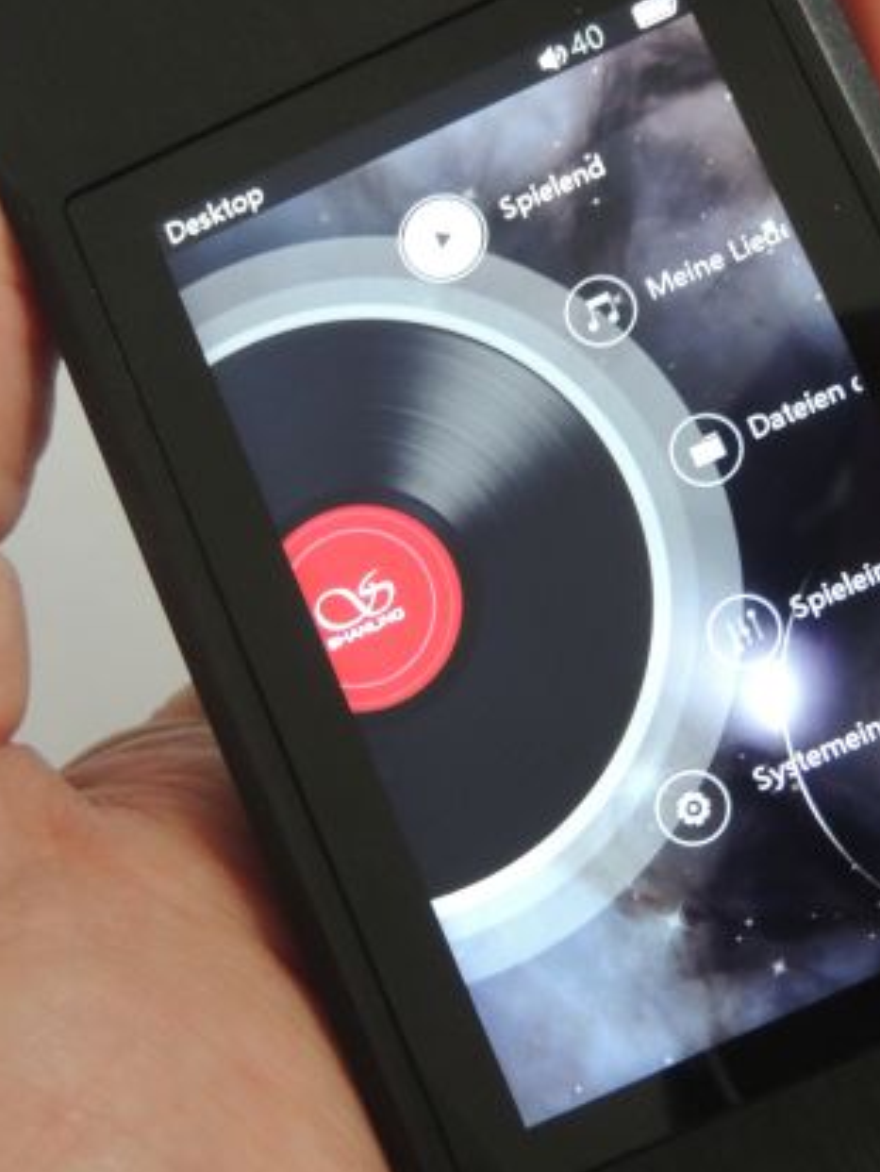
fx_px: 2810
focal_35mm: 83
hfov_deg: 17.7
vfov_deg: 23.5
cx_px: 597
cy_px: 561
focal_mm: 7.6
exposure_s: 1/13
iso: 500
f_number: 3.4
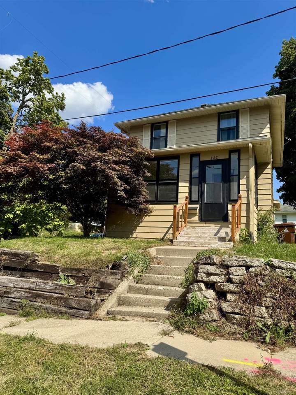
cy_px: 198
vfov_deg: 71.6
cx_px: 148
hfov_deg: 56.8
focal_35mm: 24
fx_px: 274
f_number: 1.78
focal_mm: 6.76
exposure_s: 1/3802
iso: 80
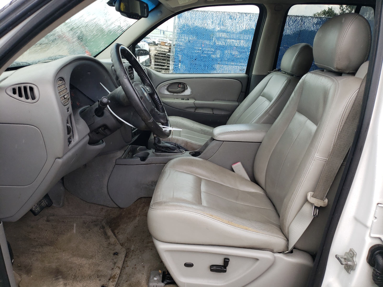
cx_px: 192
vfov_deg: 53.1
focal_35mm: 26
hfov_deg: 67.3
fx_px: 288
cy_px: 144
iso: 50
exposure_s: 1/435
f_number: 1.5
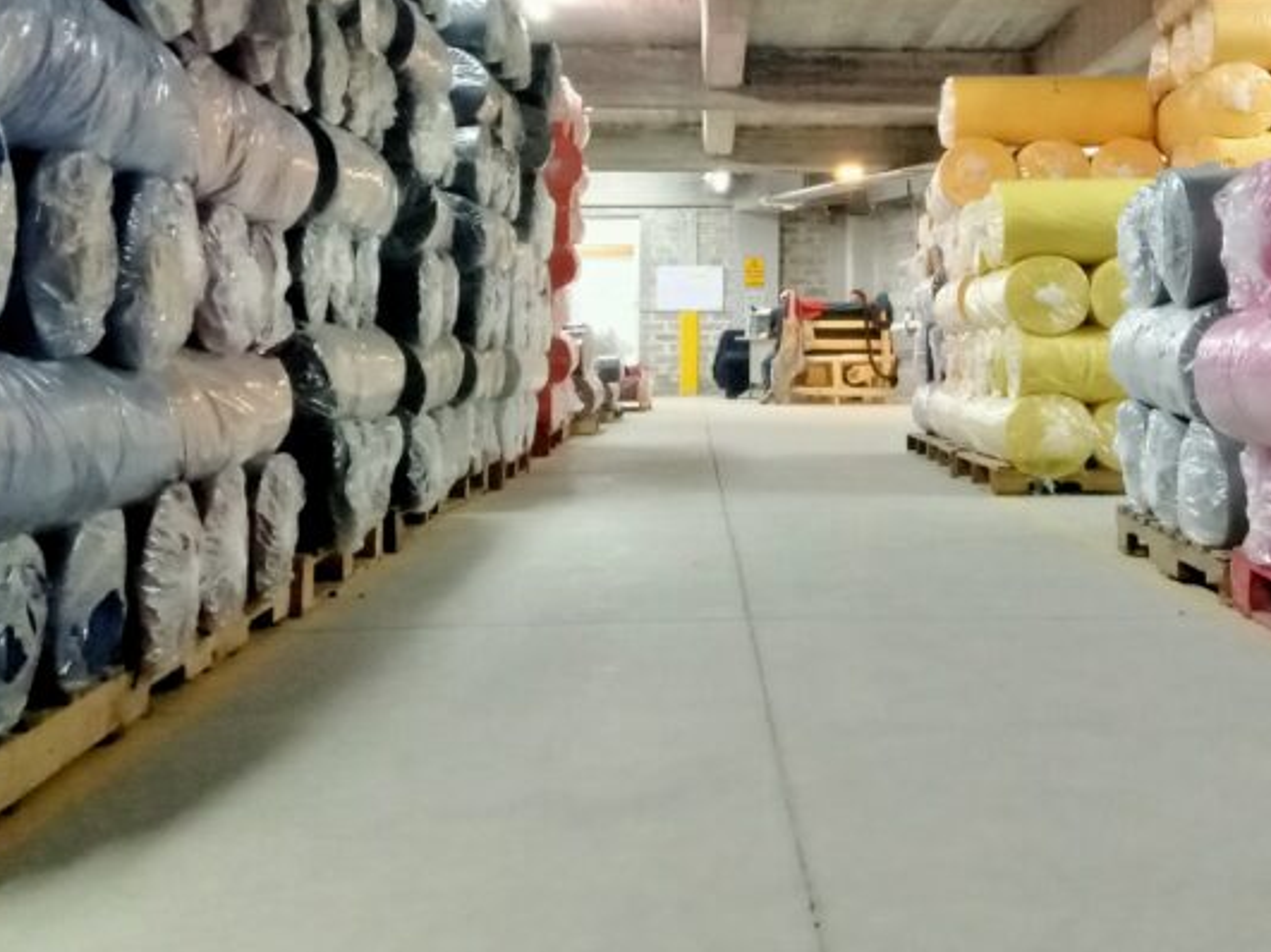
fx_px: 1982
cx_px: 811
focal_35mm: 54
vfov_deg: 26.1
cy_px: 91
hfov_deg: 35.3
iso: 1387
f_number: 2.2
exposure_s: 1/25
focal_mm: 3.37
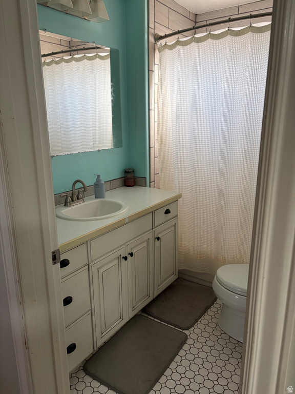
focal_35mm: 26
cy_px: 197
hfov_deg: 53.1
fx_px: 295
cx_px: 148
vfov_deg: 67.3
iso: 100
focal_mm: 5.96
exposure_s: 1/60
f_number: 1.6
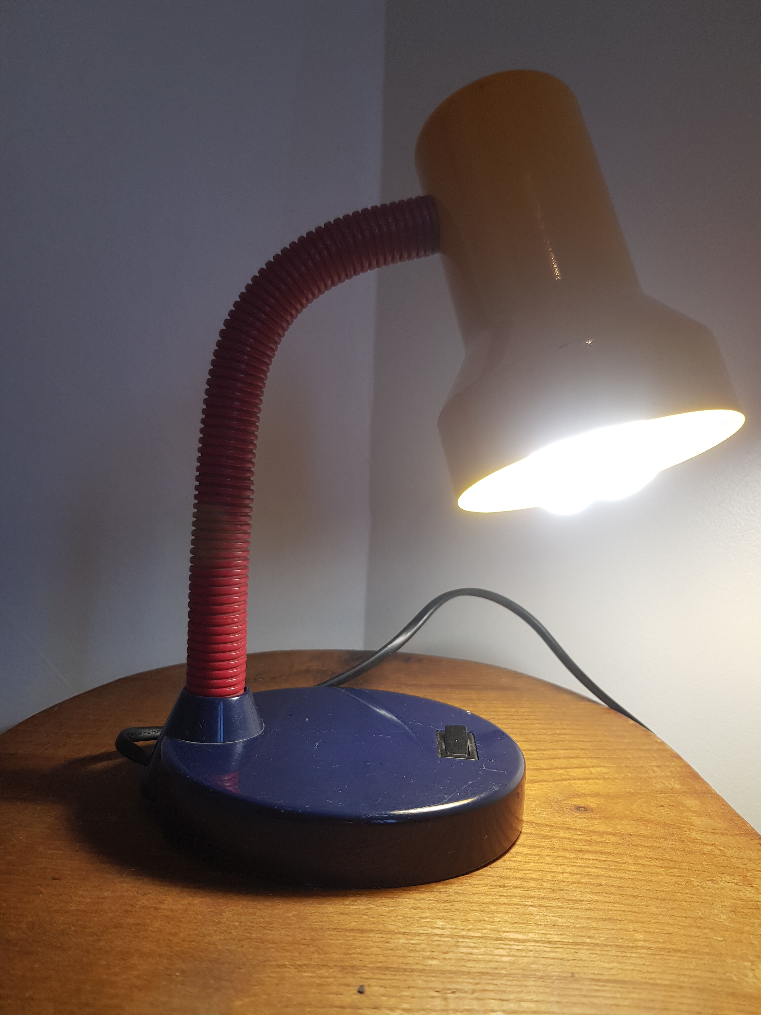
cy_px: 508
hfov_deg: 53.1
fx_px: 762
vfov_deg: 67.3
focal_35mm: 26
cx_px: 380
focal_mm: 4.2
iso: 50
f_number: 1.7
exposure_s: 1/50
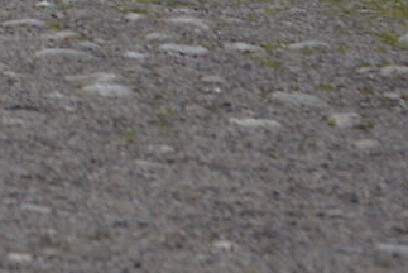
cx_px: -681
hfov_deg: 7.3
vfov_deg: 5.0
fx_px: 2949
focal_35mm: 260
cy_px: -518
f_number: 7.1
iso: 250
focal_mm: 35
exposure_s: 1/80
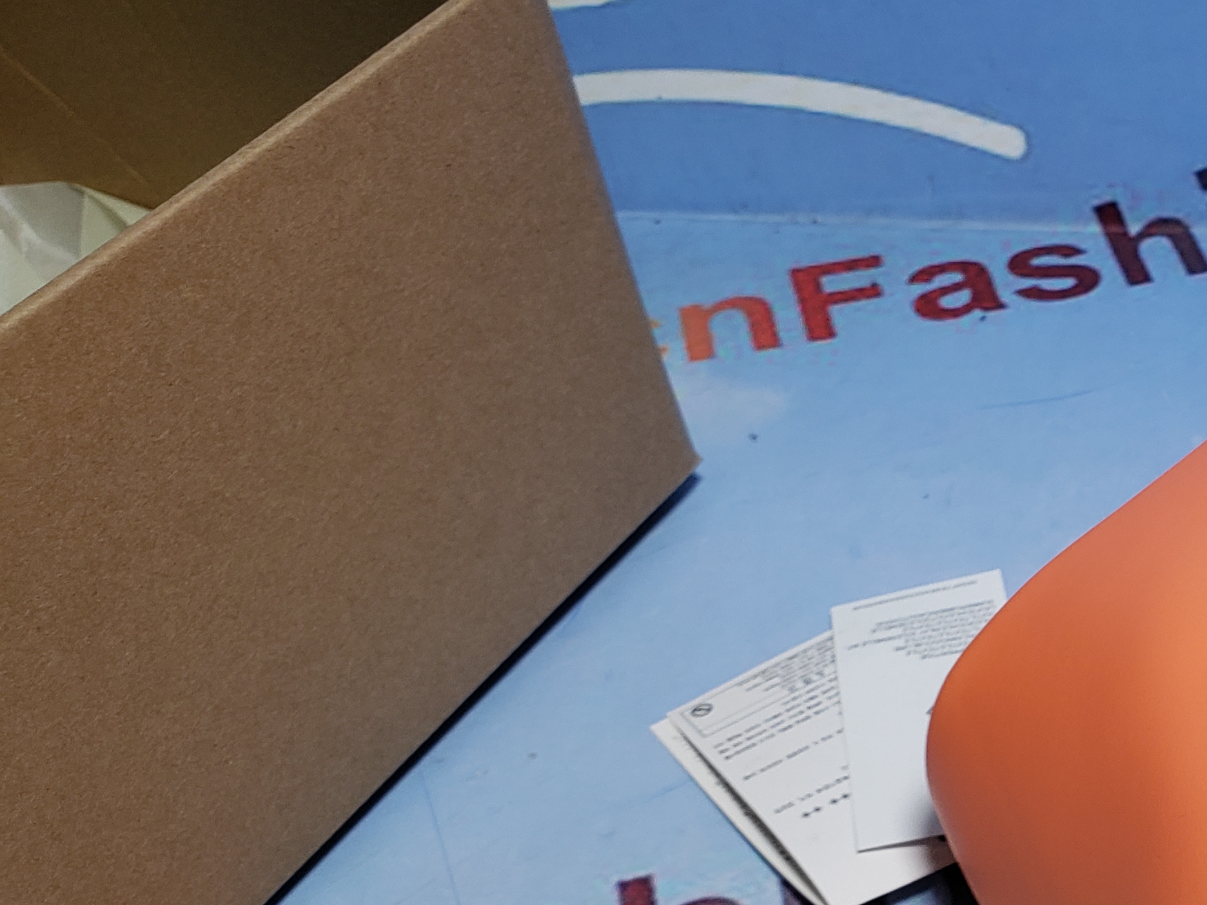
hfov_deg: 31.1
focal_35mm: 56
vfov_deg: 25.8
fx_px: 1953
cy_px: 674
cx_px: 1275
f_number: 2.4
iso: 50
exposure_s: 1/221
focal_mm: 4.3
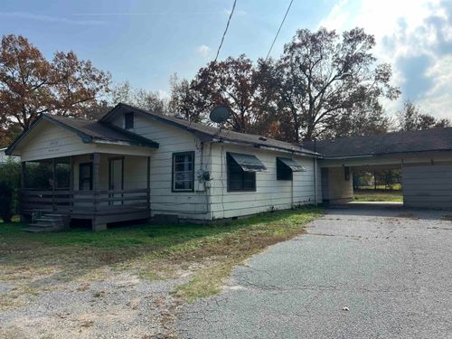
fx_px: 339
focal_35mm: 26
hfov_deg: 67.3
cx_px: 226
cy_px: 170
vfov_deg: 53.1
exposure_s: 1/3571
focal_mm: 5.7
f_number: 1.5
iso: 50
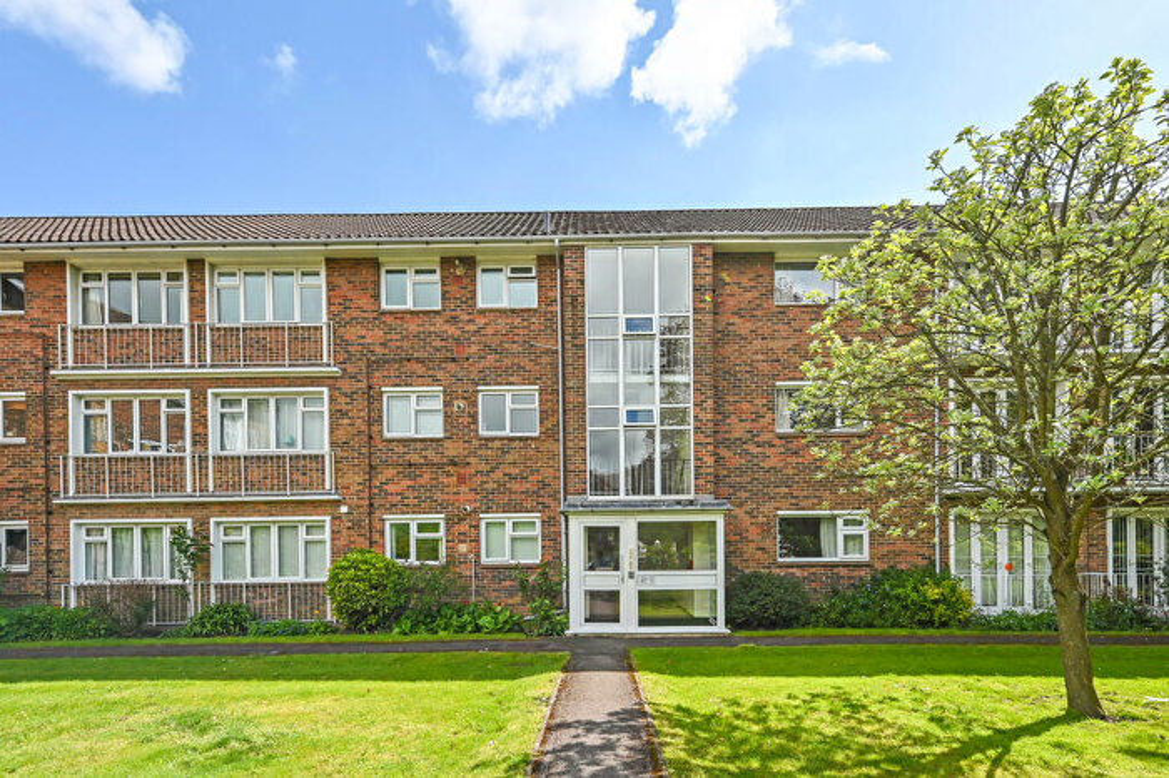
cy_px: 389
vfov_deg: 68.8
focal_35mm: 18
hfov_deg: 91.6
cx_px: 584
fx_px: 568
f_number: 8
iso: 320
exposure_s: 1/1000
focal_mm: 17.5
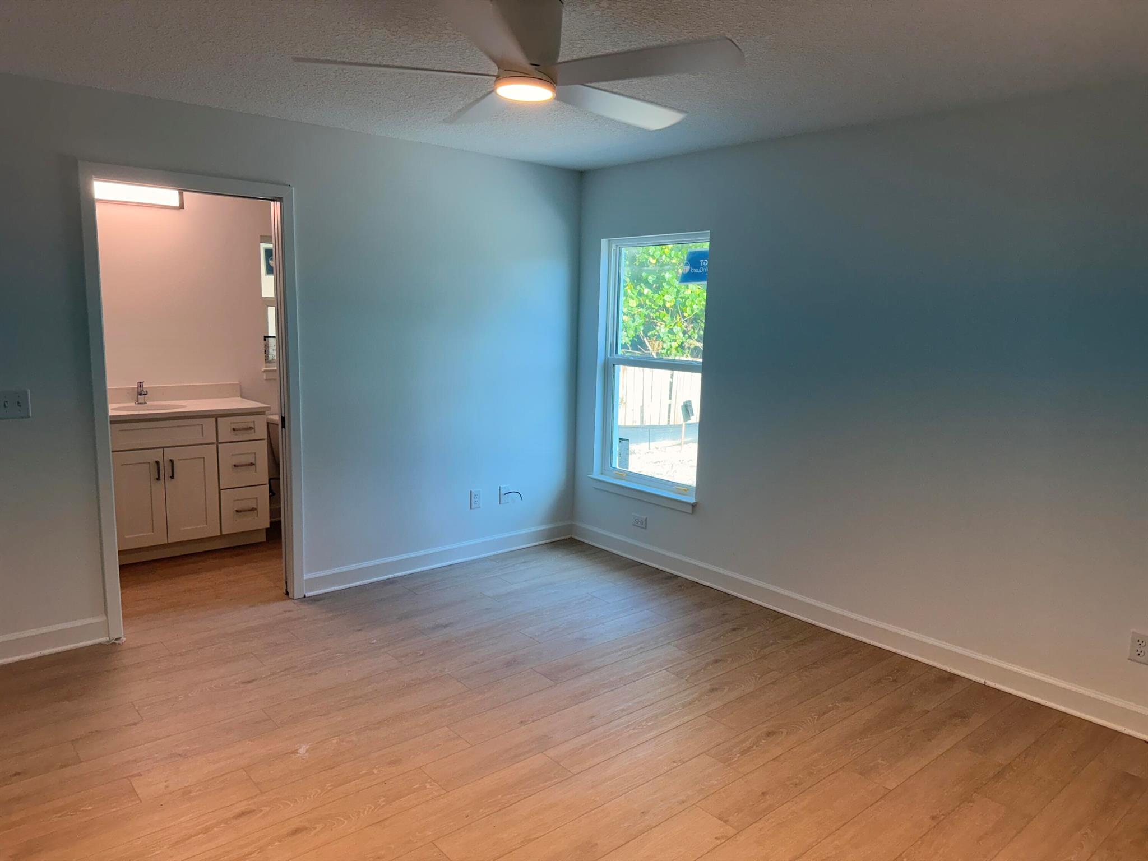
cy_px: 430
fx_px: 796
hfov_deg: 71.6
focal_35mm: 24
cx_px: 574
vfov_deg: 56.8
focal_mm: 6.76
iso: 125
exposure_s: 1/232
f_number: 1.78
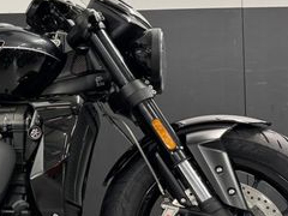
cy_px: 124
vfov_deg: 22.9
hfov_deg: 28.1
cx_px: -11
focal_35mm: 64
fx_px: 532
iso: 125
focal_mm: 6.76
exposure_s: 1/50
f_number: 1.78
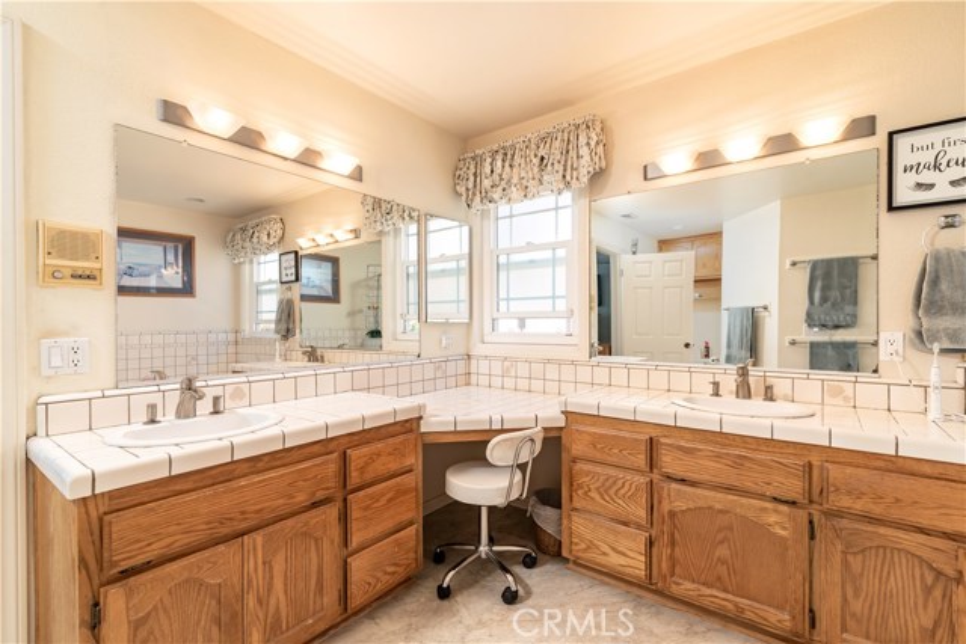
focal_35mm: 16
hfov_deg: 96.7
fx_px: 429
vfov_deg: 73.8
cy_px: 322
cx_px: 483
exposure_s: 1/10
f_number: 8
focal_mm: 16
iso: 320
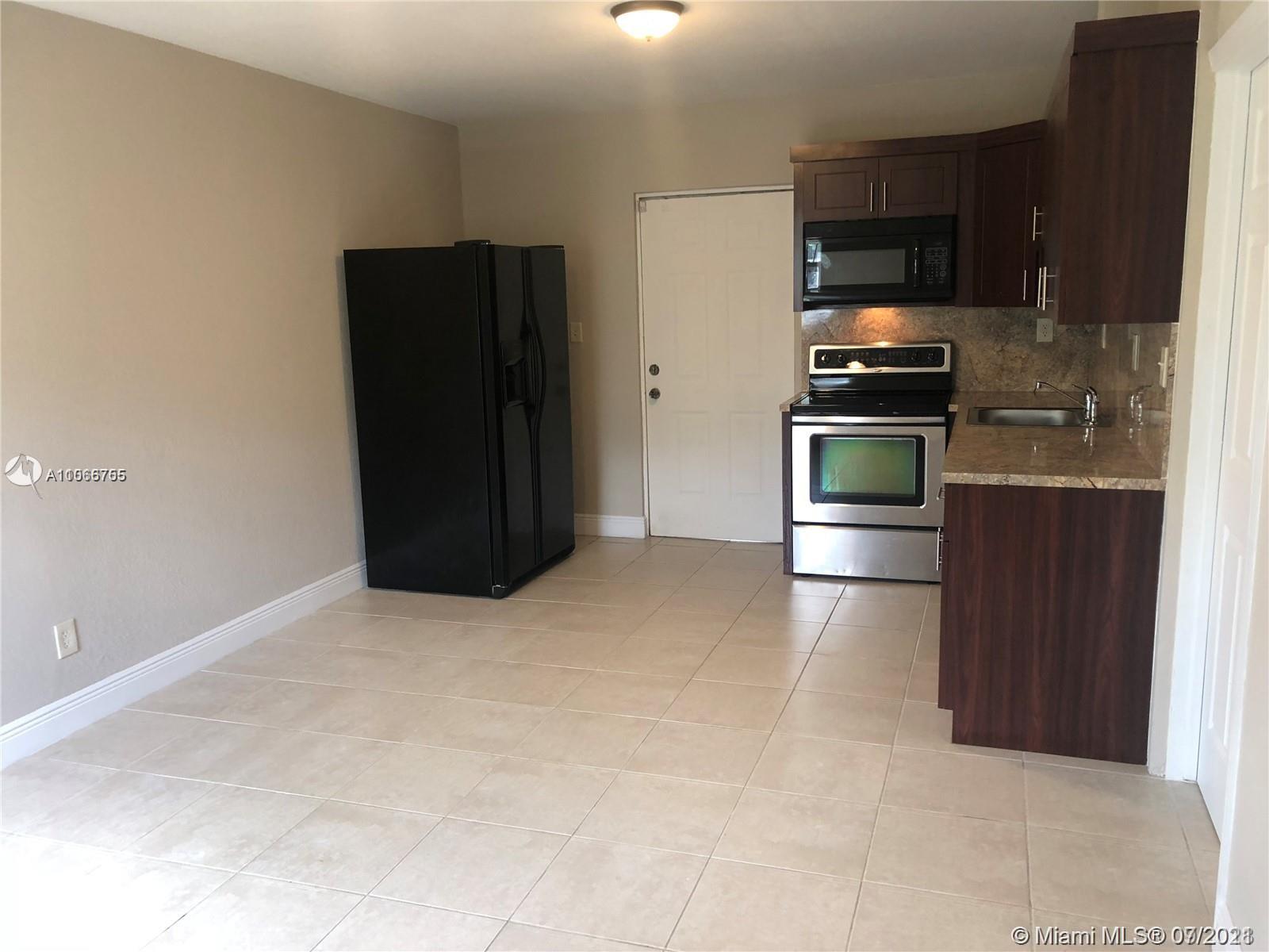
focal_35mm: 28
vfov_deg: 49.7
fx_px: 1026
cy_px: 476
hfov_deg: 63.4
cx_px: 634
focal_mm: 4
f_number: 1.8
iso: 32
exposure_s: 1/24
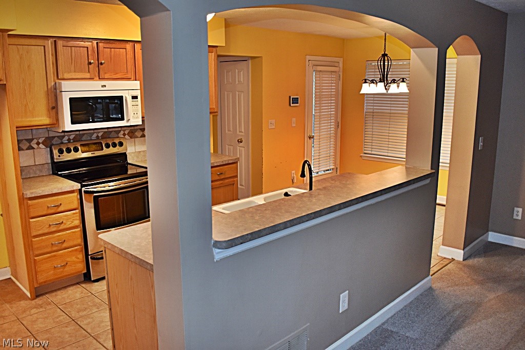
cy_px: 175
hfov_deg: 61.9
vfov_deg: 43.6
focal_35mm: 30
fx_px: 438
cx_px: 262
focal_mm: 20
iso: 800
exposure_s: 1/125
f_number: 3.8
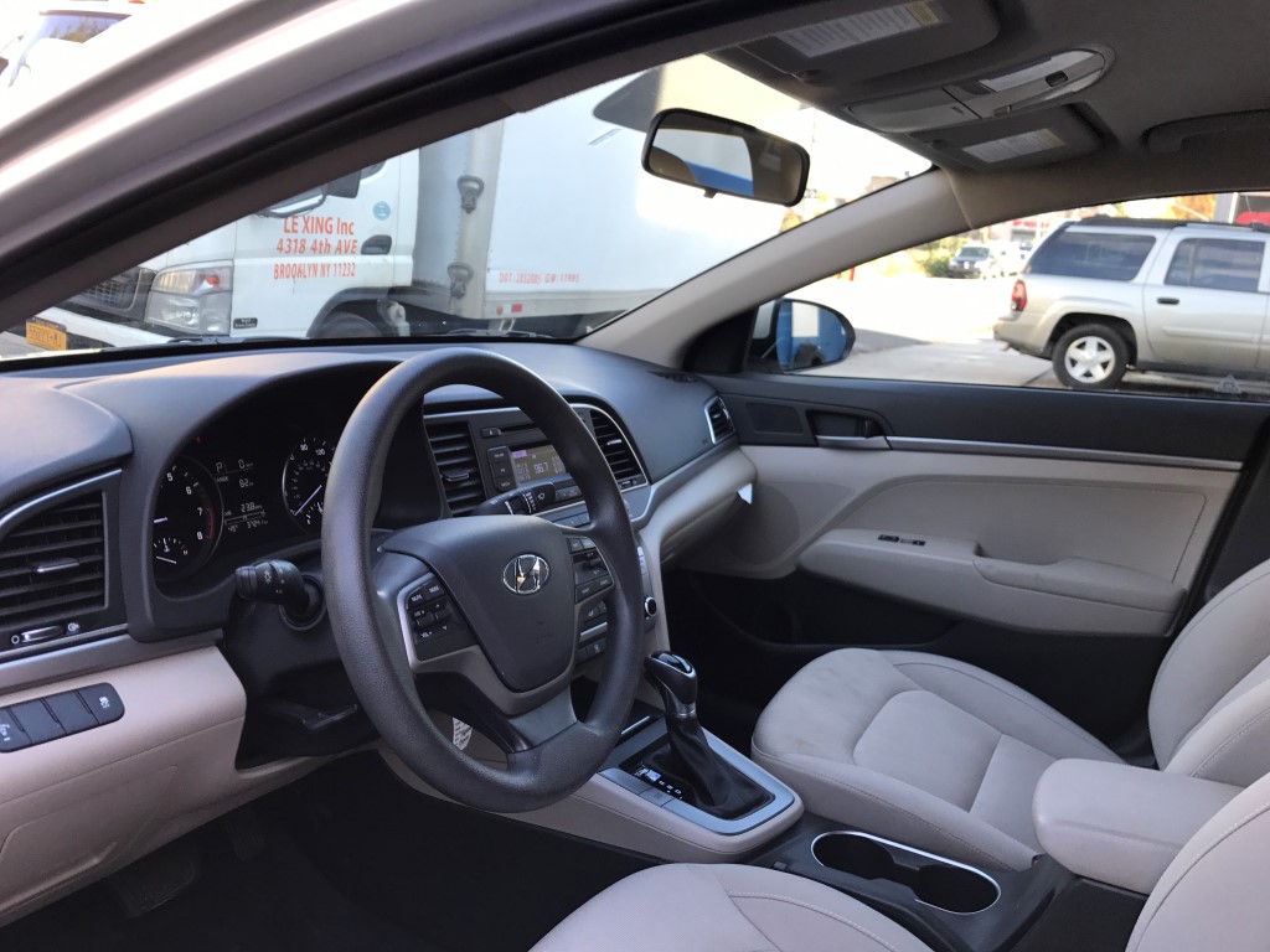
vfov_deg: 49.7
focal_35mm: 28
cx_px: 635
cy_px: 476
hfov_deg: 63.4
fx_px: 1027
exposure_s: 1/120
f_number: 1.8
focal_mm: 3.99
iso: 25
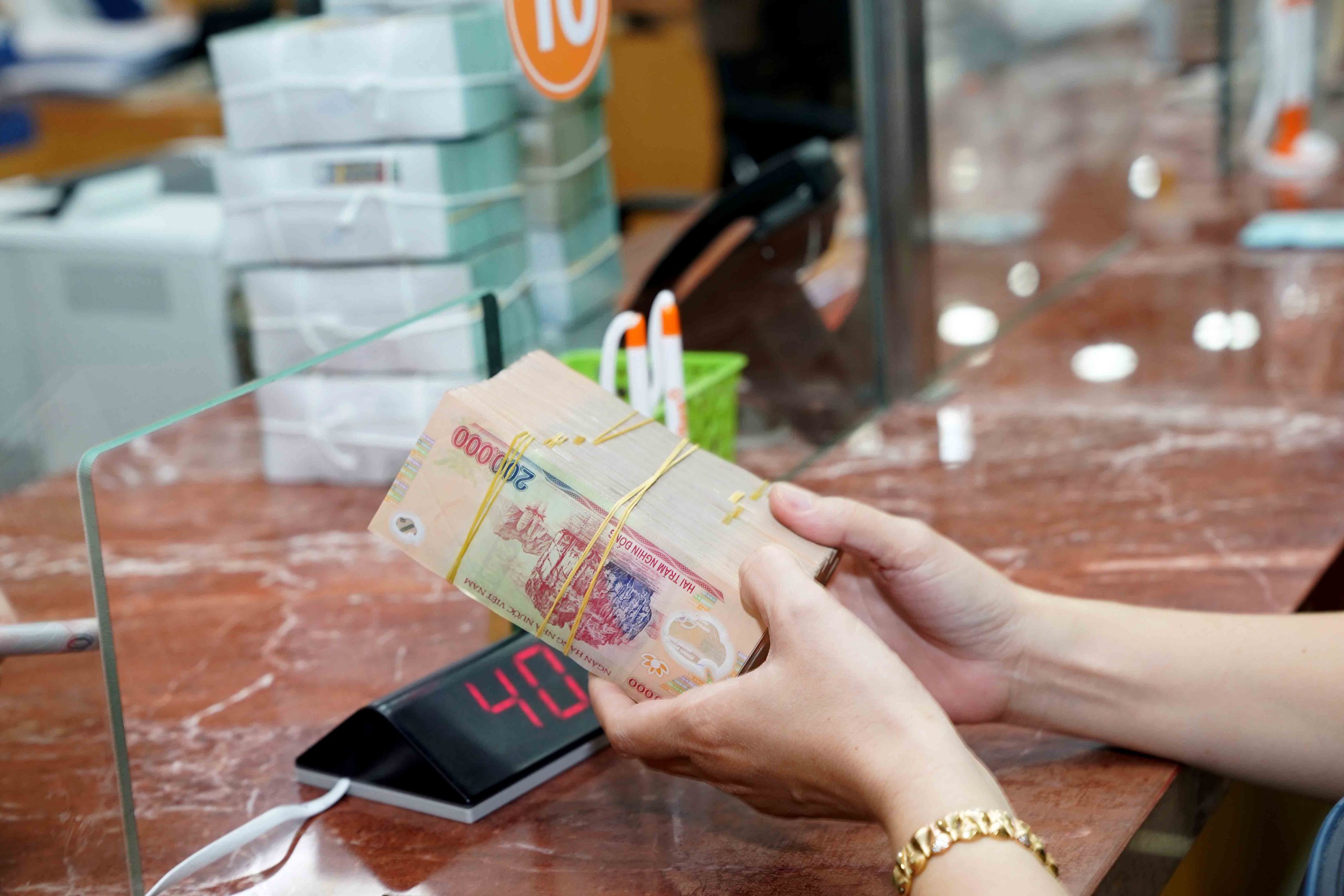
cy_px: 448
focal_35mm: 66
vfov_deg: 20.6
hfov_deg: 30.5
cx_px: 672
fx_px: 2464
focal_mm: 66
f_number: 5
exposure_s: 1/160
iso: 1600
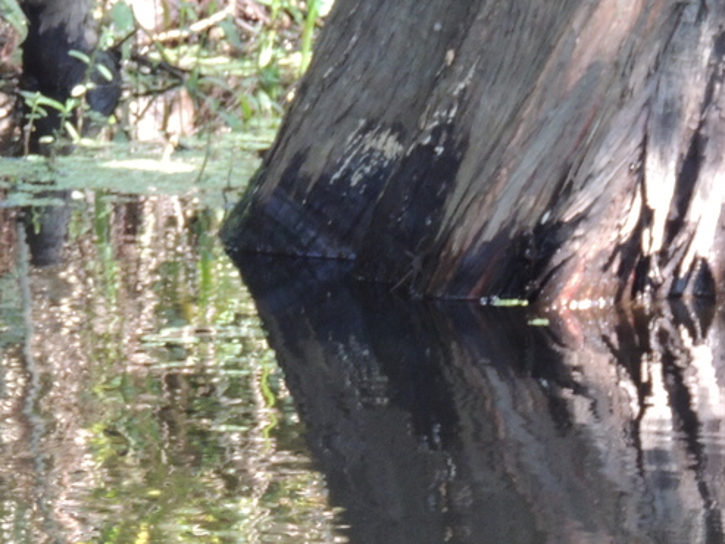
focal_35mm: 584
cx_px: 307
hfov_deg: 3.4
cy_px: 260
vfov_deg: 2.5
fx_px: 12234
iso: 400
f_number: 4.6
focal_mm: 40.1
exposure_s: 1/60
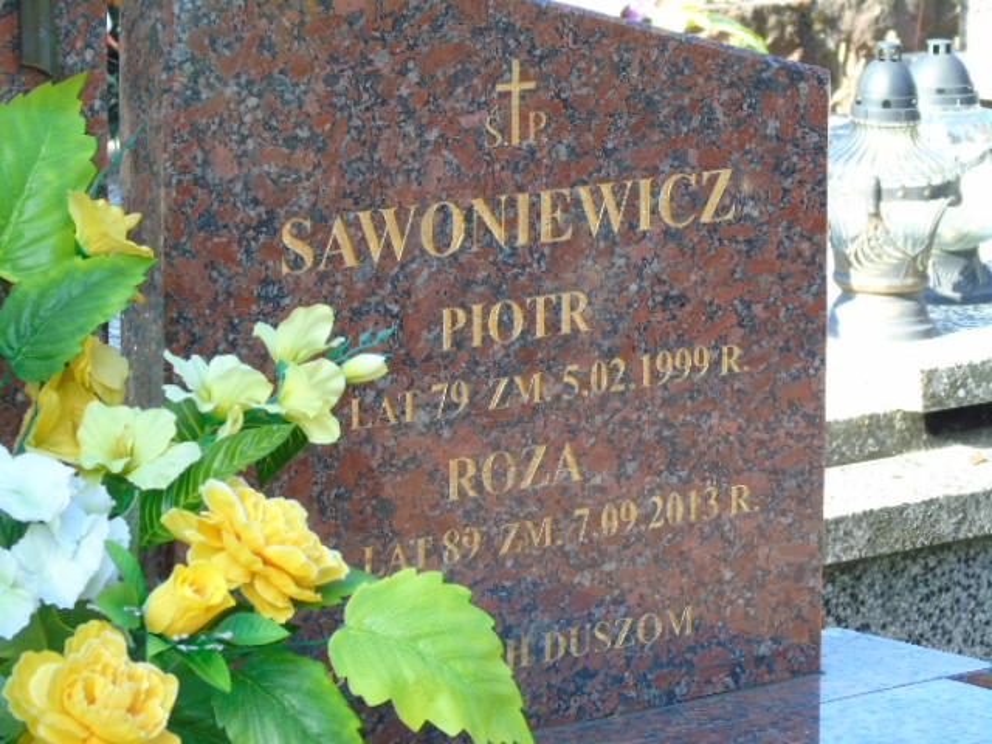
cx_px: 496
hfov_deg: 10.6
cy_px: 372
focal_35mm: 186
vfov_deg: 8.0
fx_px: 5330
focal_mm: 33
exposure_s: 1/125
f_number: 5
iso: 250
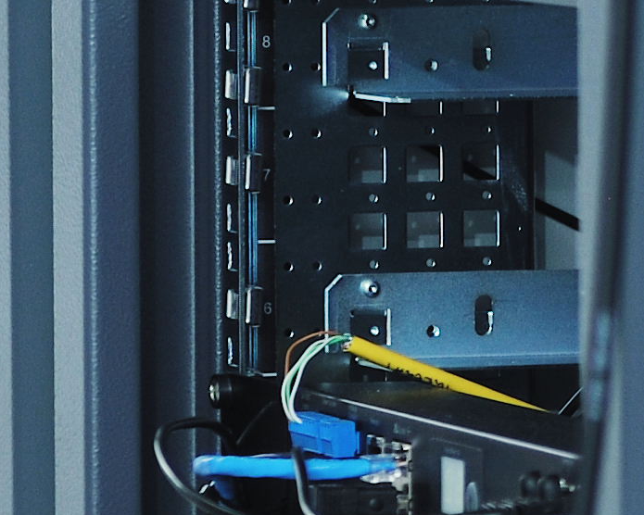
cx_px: 999
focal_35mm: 572
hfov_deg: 3.4
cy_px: -7
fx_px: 10902
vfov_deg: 2.7
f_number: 3.5
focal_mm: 70
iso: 50
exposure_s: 1/100
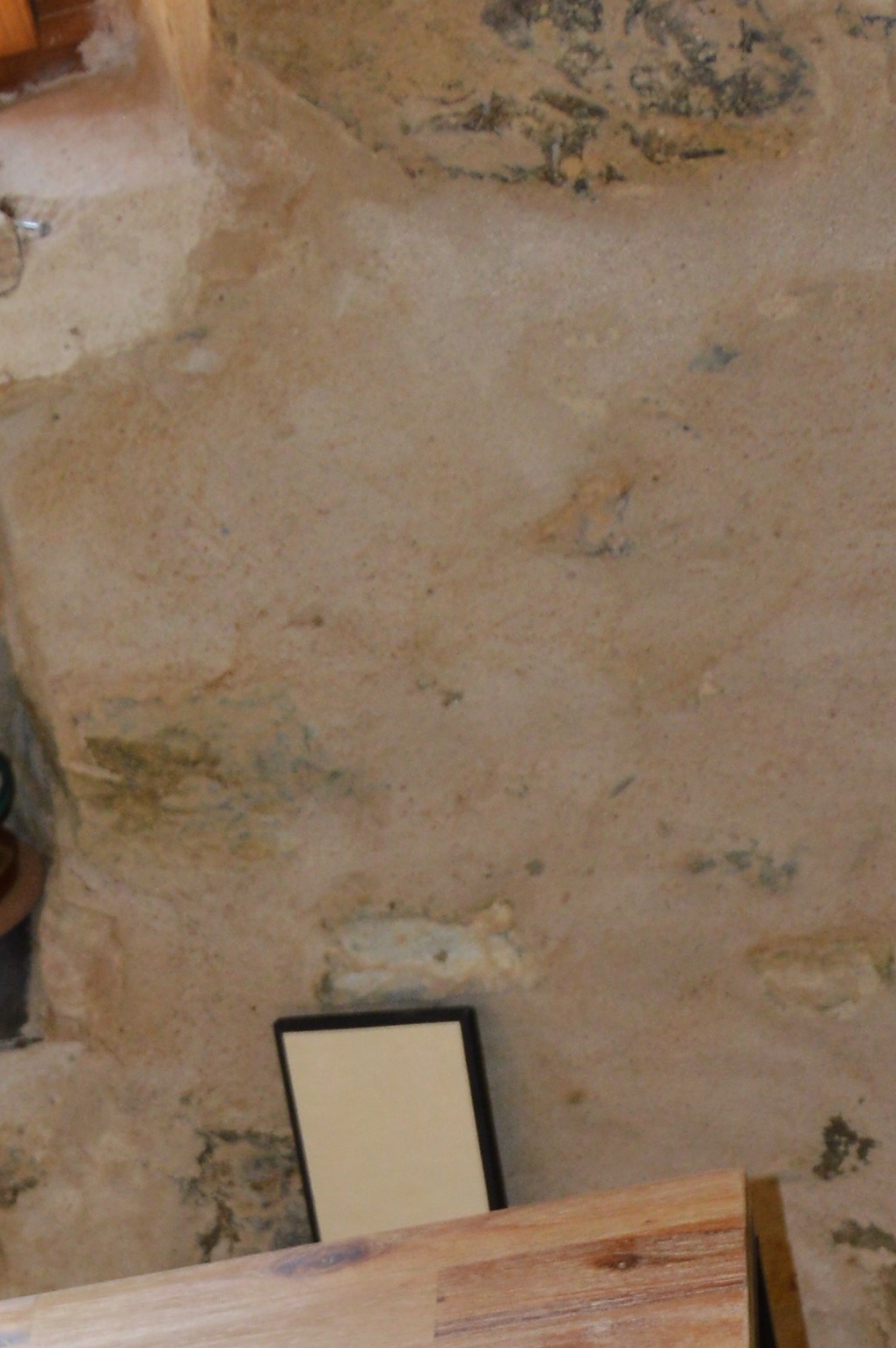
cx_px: 386
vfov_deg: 17.2
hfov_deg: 12.9
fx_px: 3963
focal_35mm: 106
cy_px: 2088
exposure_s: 1/125
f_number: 4
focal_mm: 18
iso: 200
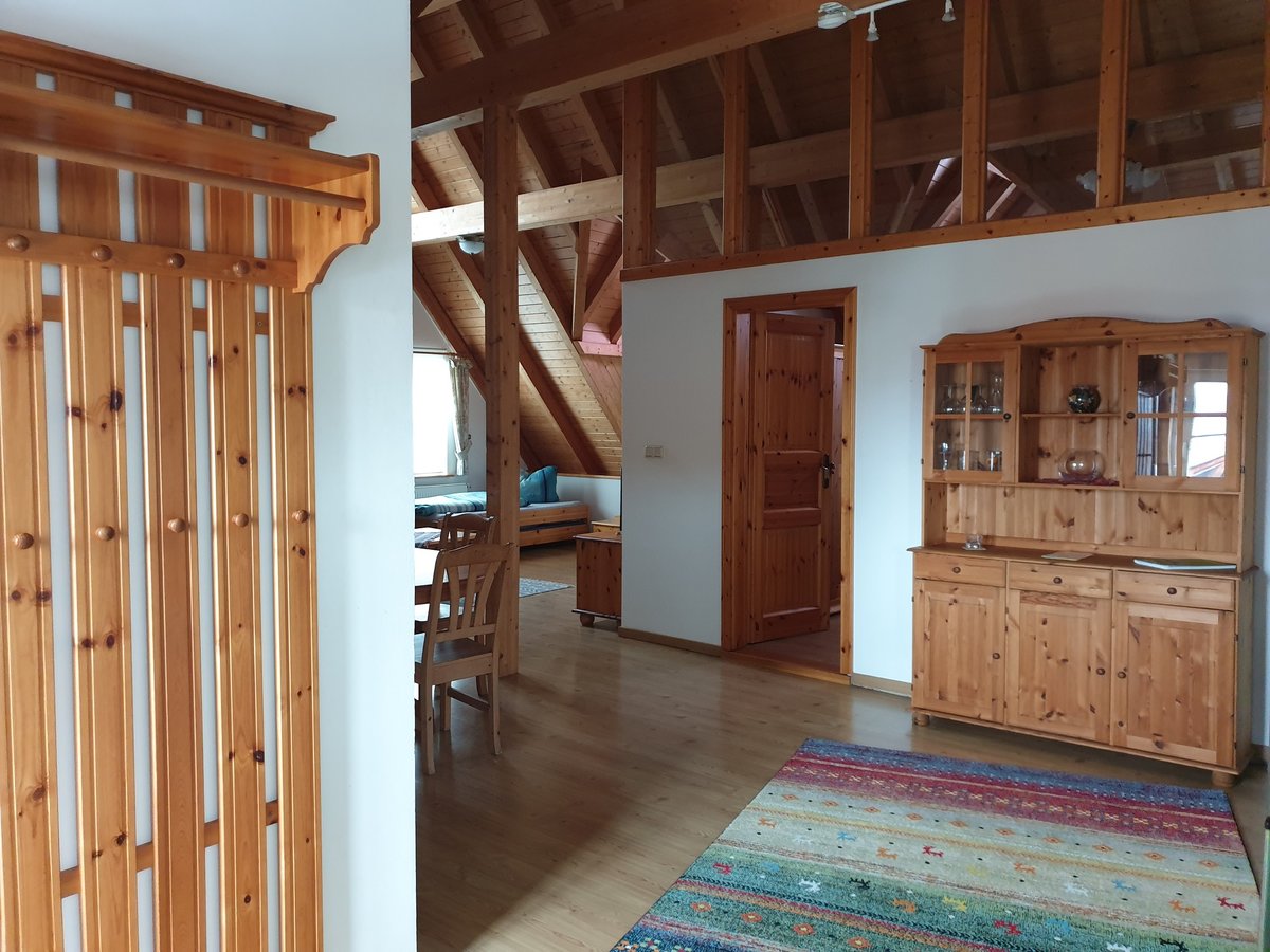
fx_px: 954
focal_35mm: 26
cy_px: 476
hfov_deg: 67.3
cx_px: 635
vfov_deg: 53.1
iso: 250
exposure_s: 1/20
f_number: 1.5
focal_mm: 4.3
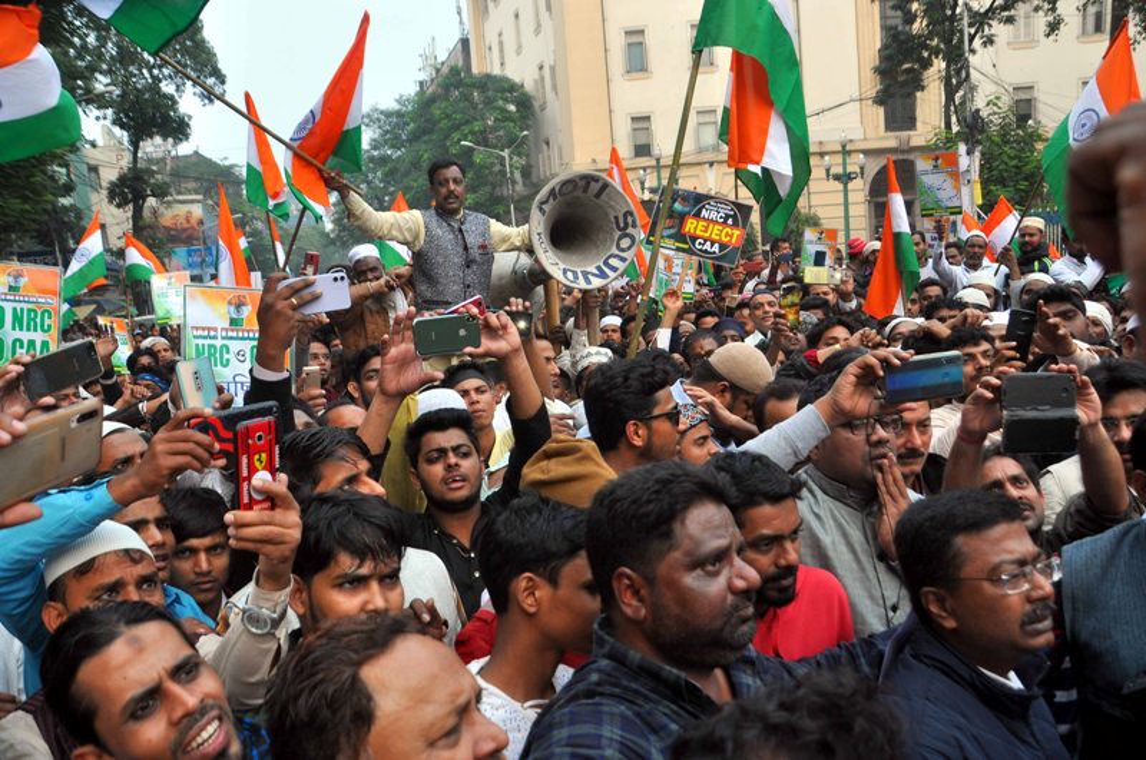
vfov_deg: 47.8
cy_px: 380
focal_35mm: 27
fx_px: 858
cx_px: 573
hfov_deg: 67.5
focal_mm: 18
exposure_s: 1/320
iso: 400
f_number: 5.6
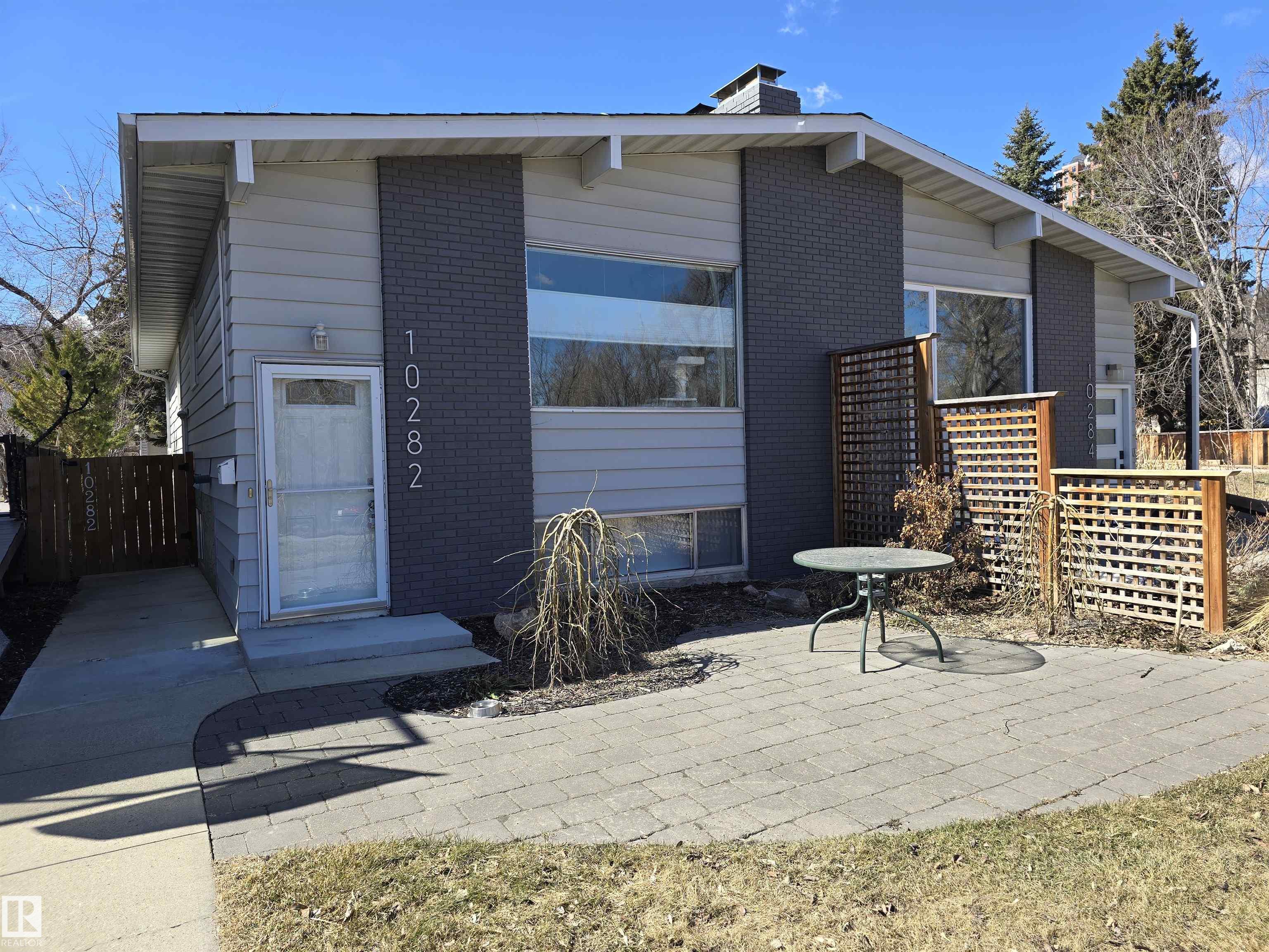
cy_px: 476
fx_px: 843
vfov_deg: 58.9
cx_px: 634
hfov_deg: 73.9
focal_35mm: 23
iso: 12
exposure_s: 1/383
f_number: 1.7
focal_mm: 6.3
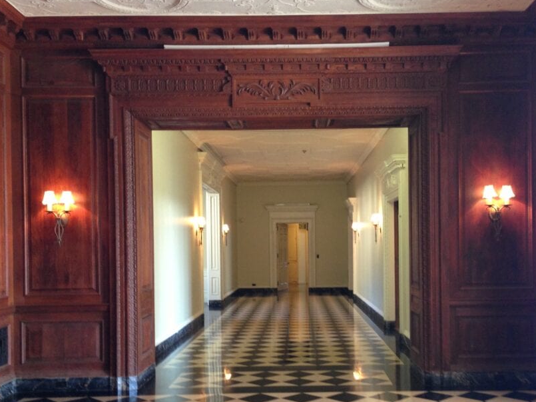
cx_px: 300
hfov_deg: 44.7
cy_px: 249
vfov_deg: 34.2
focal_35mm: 42
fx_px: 650
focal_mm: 4.13
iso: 160
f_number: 2.4
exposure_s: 1/20
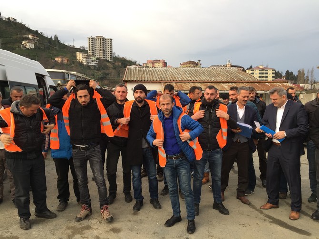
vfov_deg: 48.2
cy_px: 120
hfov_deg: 61.7
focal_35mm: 29
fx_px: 267
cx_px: 160
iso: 32
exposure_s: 1/150
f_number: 2.2
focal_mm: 4.15
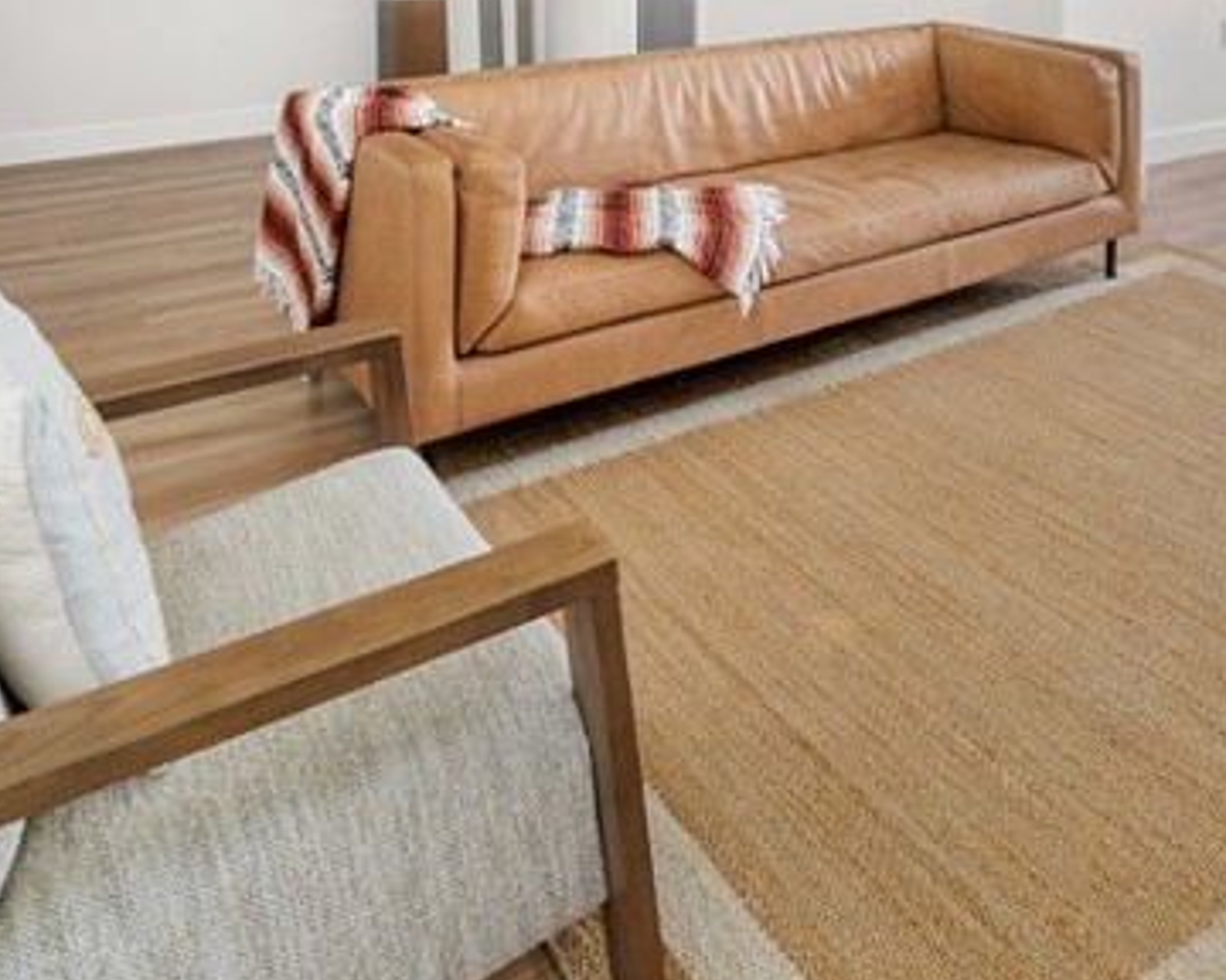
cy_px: -145
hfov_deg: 54.2
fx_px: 1161
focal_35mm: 32
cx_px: 845
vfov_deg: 37.0
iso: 80
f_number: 8
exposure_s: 1/1.25
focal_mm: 12
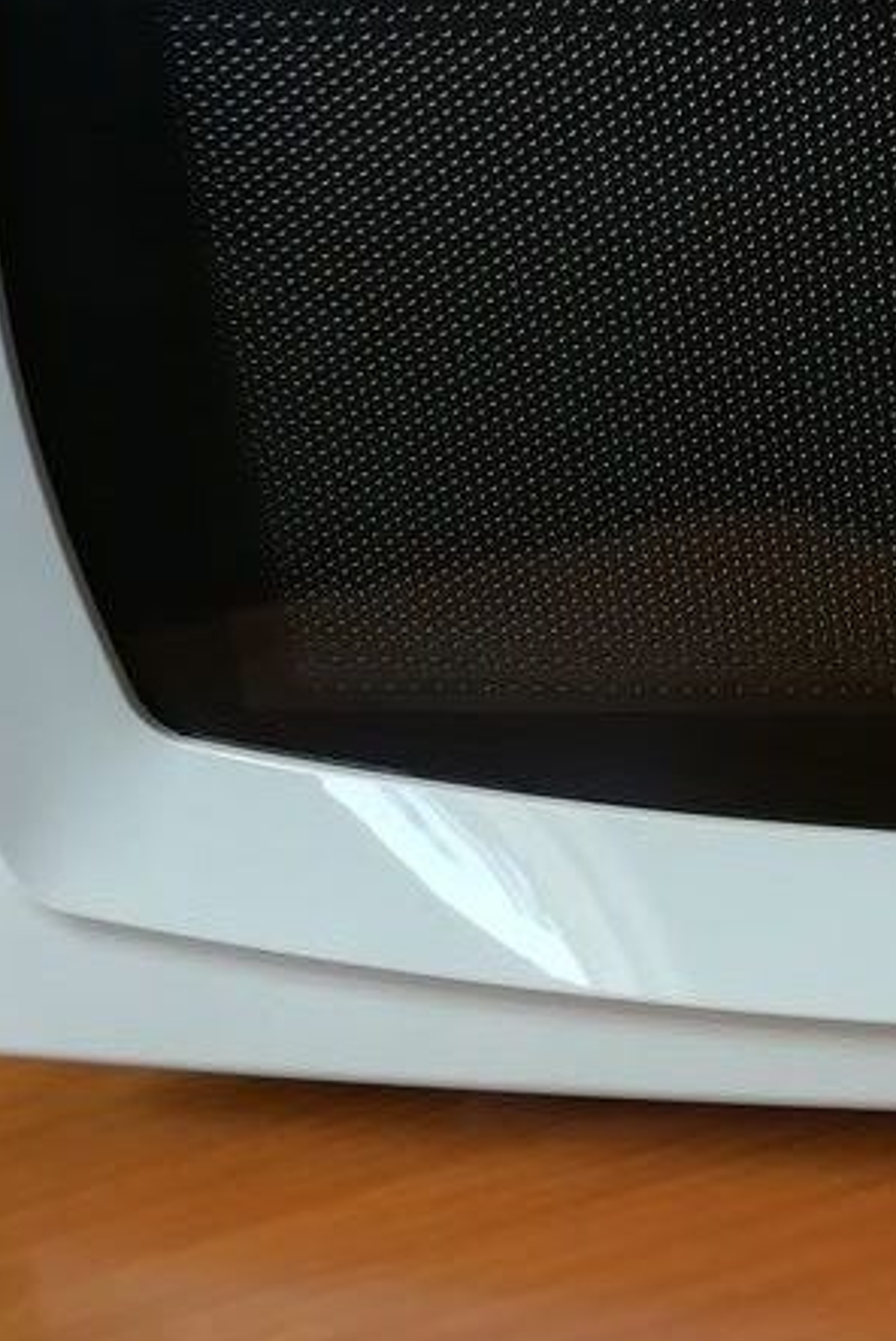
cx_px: 1314
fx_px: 2274
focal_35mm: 61
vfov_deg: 32.9
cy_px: 651
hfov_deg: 19.6
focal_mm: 3.46
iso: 80
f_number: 2.2
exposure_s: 1/60
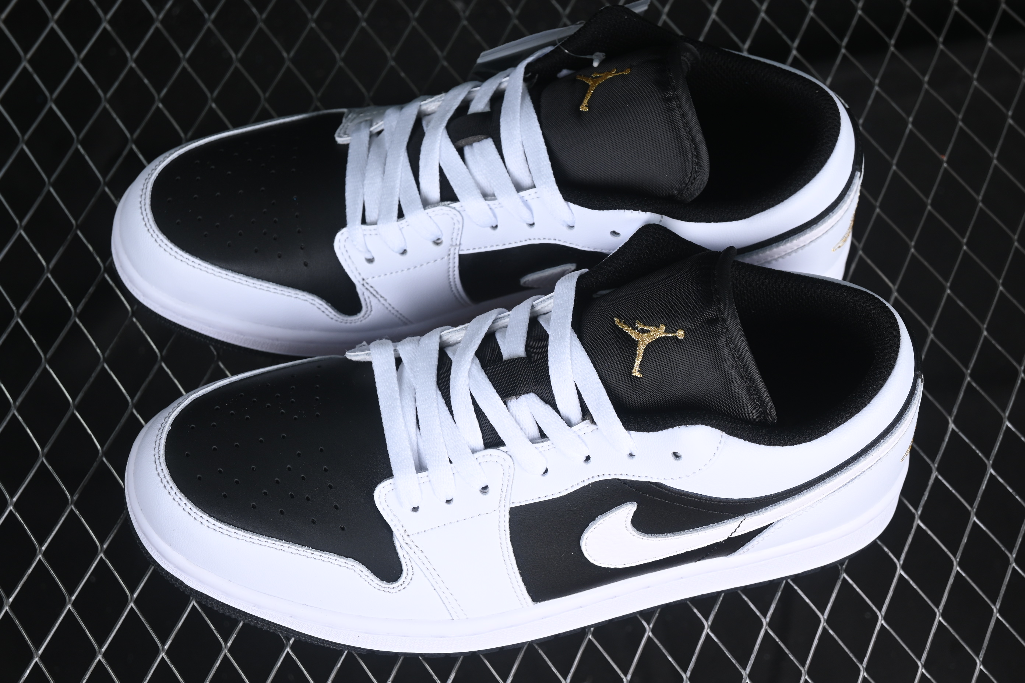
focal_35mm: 75
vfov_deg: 18.2
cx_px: 512
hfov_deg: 27.0
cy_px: 342
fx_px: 2135
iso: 160
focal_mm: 50
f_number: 7.1
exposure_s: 1/60
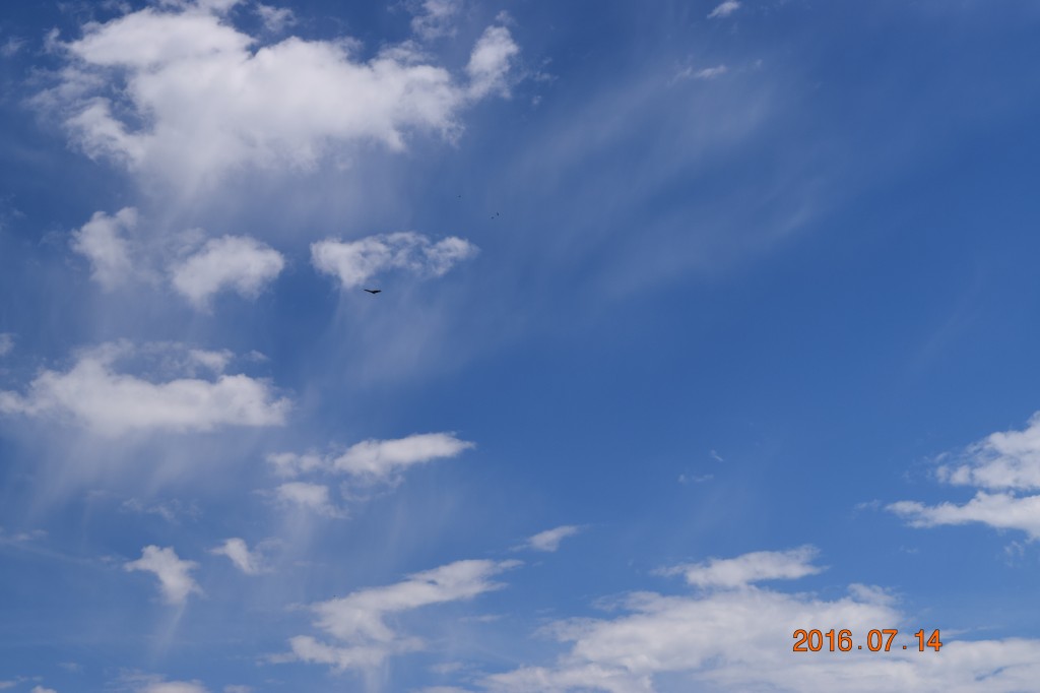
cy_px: 346
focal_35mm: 82
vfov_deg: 16.5
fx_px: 2382
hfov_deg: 24.6
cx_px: 520
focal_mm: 55
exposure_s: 1/500
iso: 200
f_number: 13
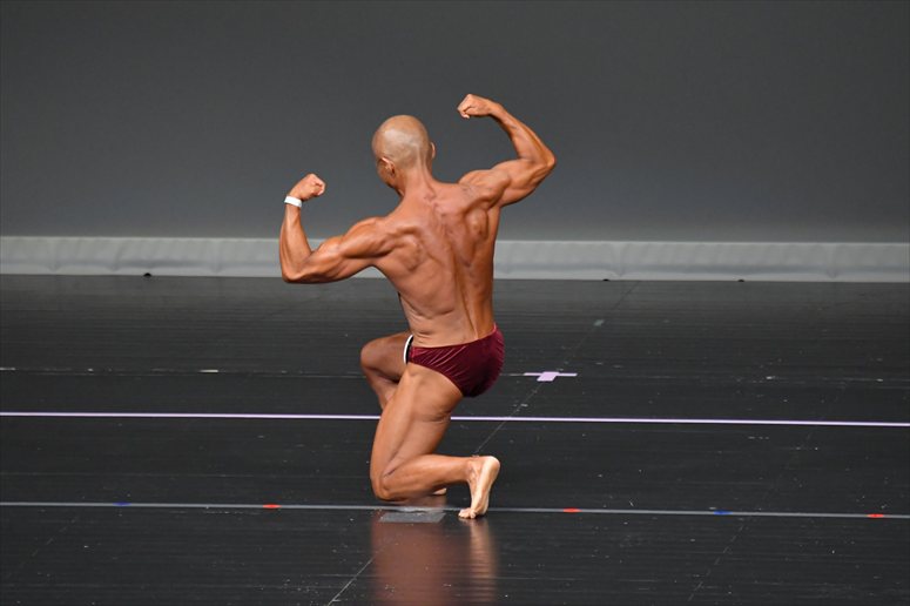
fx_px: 11370
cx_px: 455
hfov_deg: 4.6
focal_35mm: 450
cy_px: 303
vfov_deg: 3.1
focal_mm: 300
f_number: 5.6
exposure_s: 1/400
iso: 4000
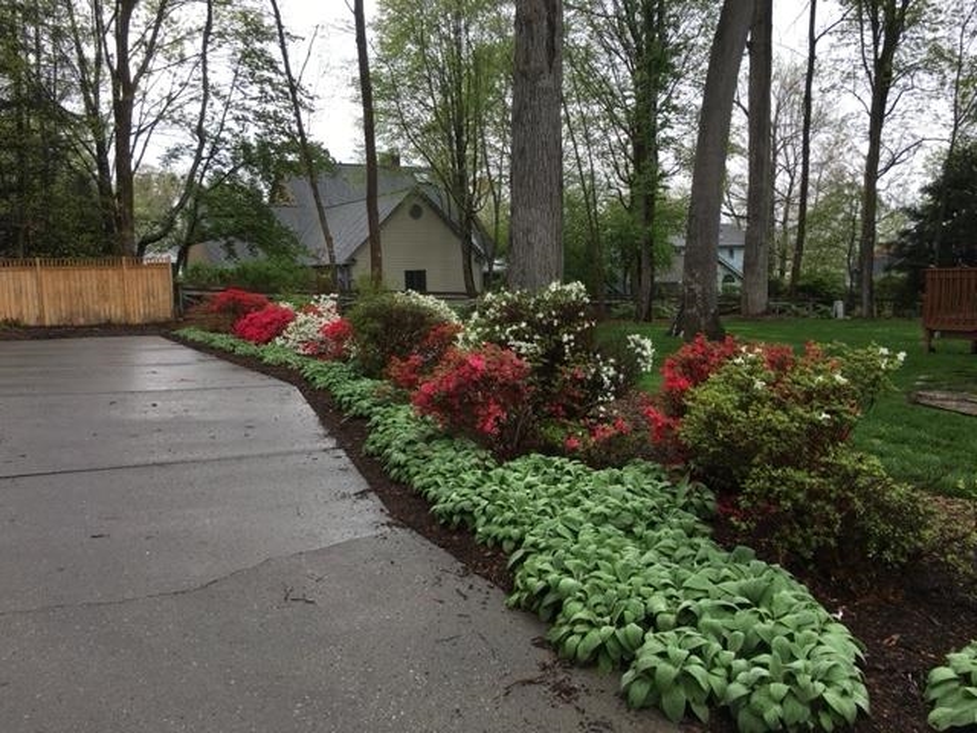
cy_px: 366
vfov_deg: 48.2
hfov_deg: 61.7
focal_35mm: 29
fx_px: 818
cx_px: 488
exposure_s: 1/291
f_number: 2.2
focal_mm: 4.15
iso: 25
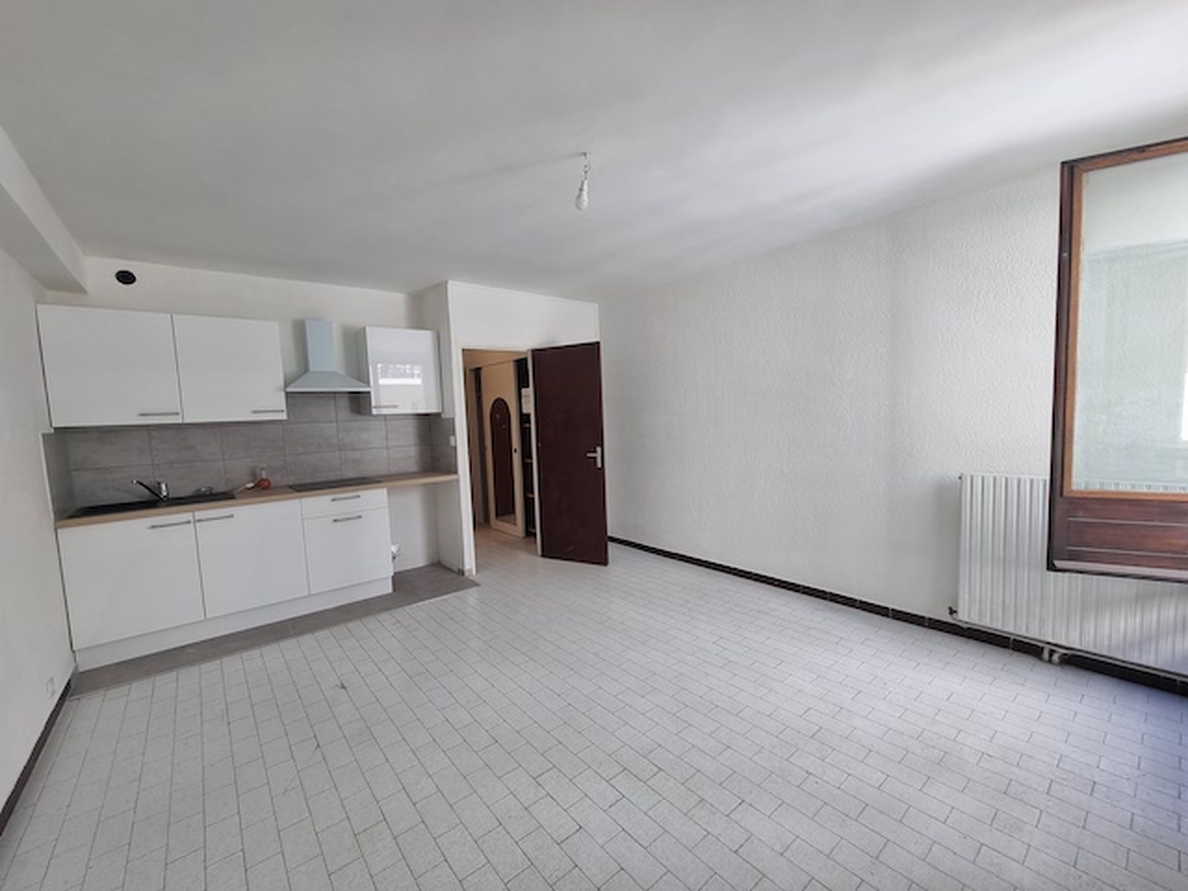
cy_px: 446
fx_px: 446
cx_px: 594
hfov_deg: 106.2
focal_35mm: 13
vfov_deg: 89.9
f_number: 2.2
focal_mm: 2.2
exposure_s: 1/100
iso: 80
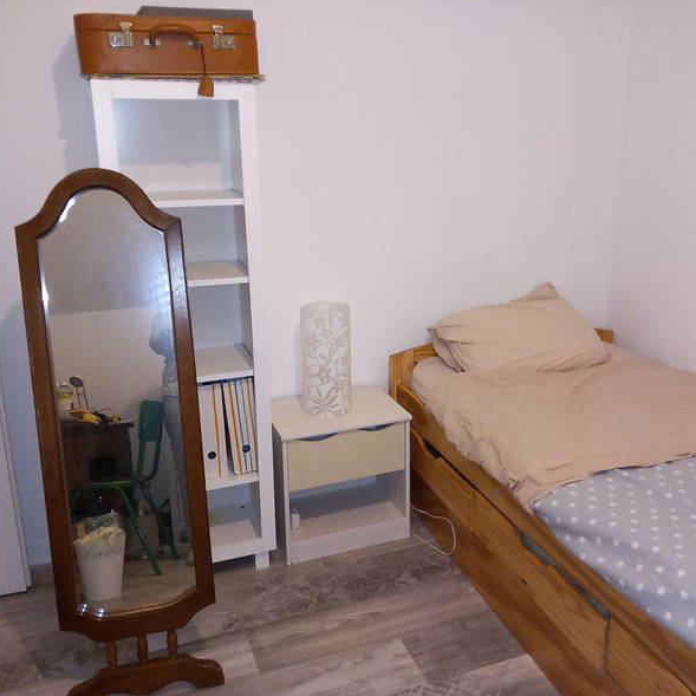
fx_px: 728
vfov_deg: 51.1
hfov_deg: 50.9
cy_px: 347
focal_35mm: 32
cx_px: 398
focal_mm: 4
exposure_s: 1/25
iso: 400
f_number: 1.8
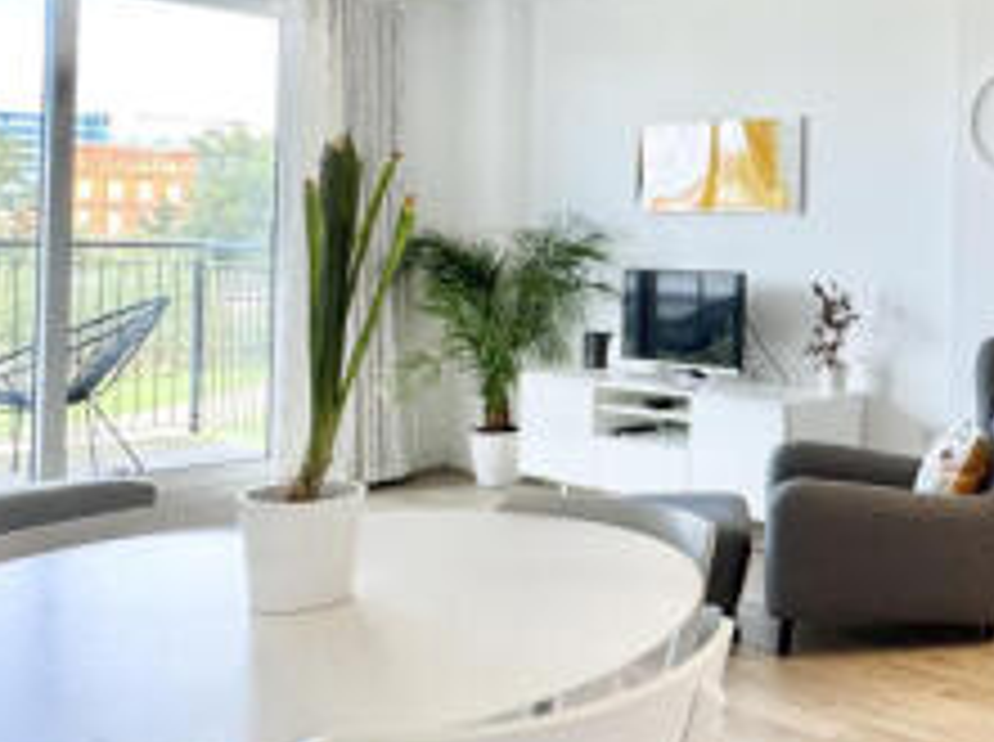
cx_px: 1104
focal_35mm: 37
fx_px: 1061
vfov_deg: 38.5
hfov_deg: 40.2
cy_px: 317
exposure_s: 1/100
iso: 80
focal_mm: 2.22
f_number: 2.2
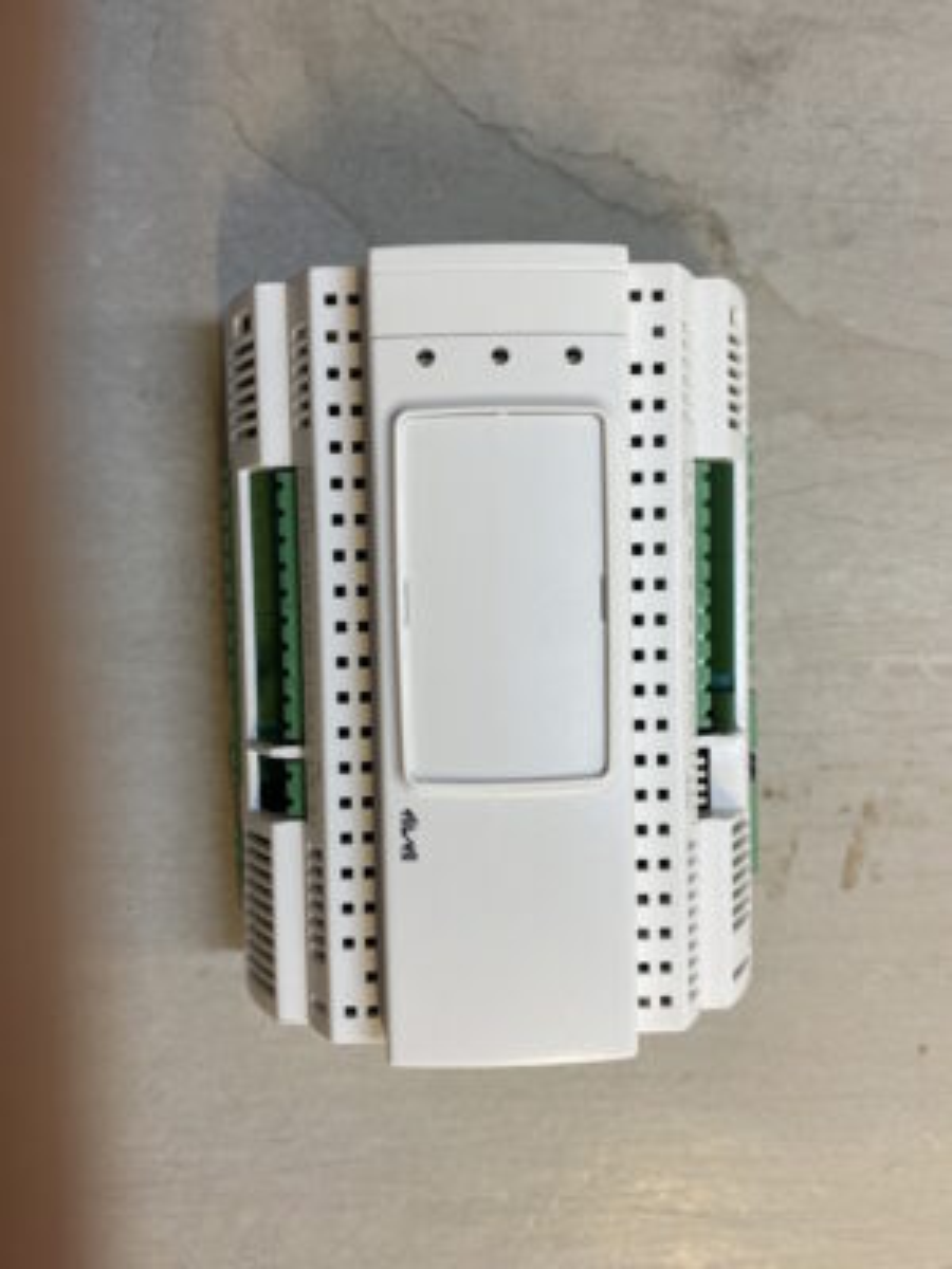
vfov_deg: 67.3
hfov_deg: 53.1
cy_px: 634
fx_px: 953
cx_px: 476
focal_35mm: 26
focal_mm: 4.25
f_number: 1.8
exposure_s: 1/100
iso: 80
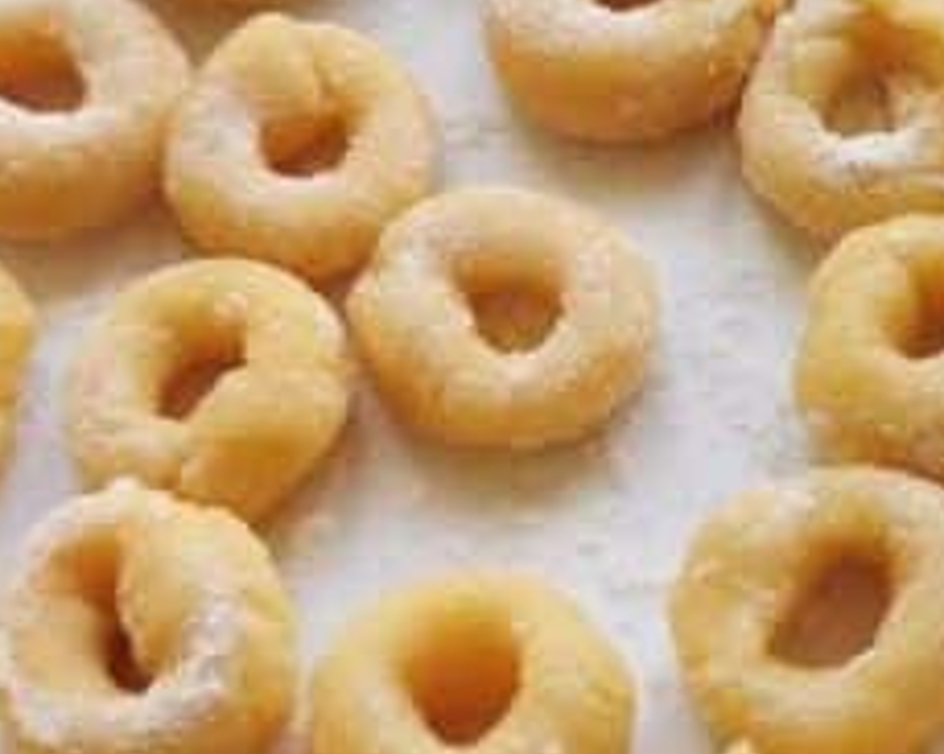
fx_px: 3295
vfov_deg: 13.0
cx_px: 1039
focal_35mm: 118
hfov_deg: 15.8
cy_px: 227
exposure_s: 1/100
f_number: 1.6
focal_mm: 5.56
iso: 64
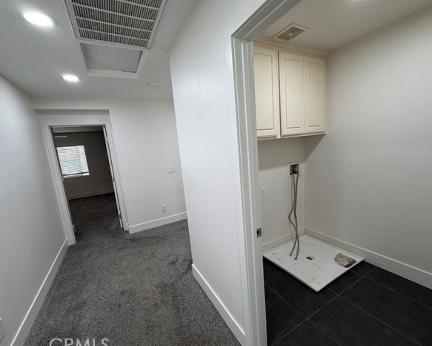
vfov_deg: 84.0
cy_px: 177
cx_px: 213
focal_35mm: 15
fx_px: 192
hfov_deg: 96.8
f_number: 2.2
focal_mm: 2.22
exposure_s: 1/120
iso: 200
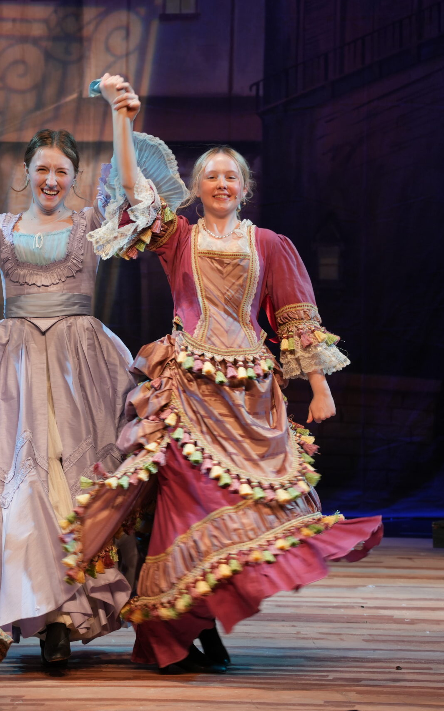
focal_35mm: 222
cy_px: 355
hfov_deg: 5.9
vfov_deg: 9.4
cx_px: 86
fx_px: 4298
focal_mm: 145
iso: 800
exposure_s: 1/160
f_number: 5
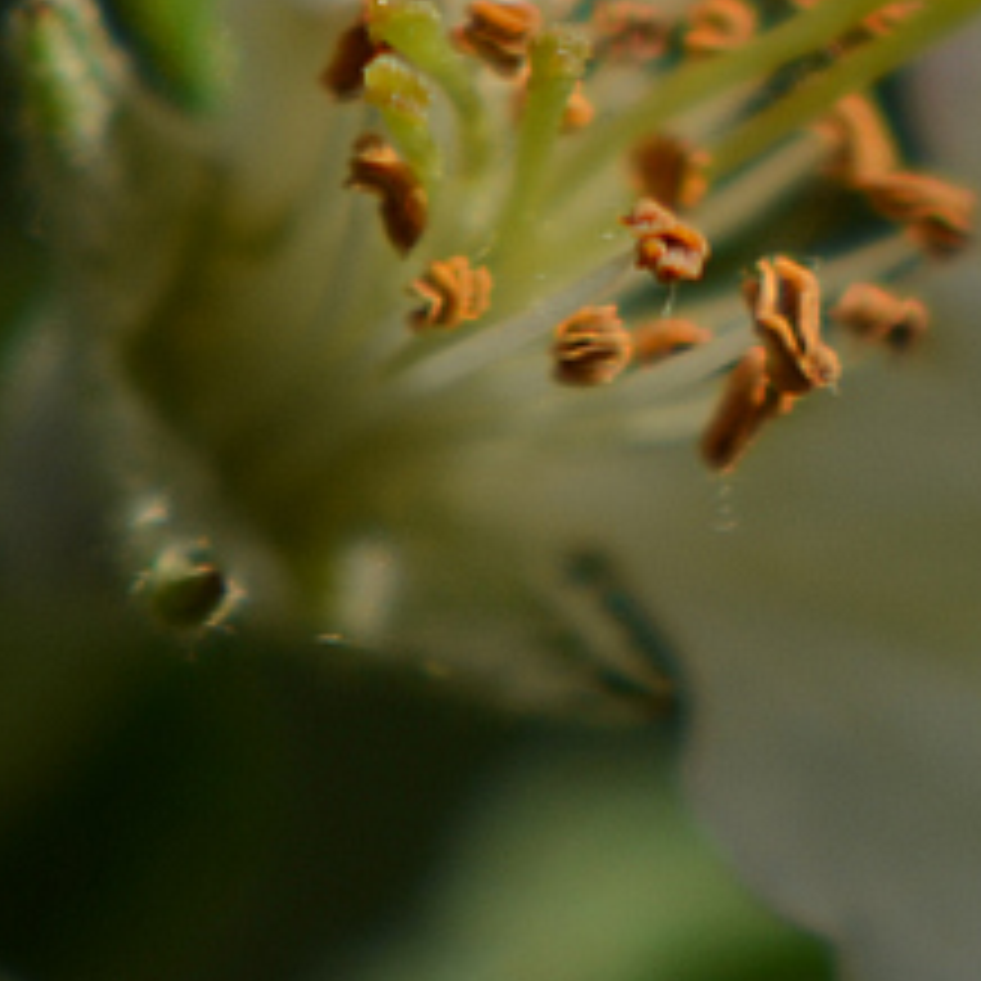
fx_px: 38251
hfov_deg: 1.5
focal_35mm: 1193
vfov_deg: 1.5
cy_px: -410
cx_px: 1660
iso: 100
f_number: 5.6
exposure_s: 1/320
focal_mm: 200
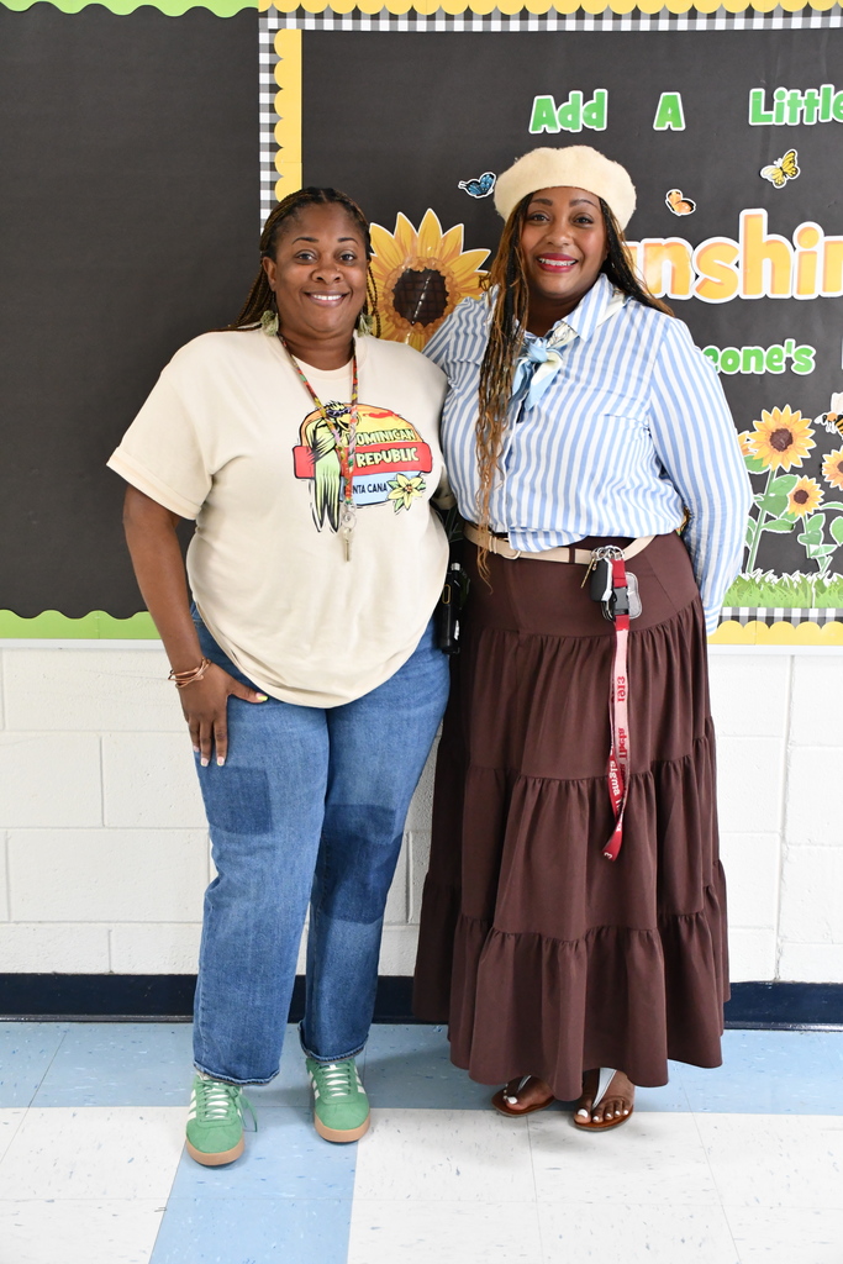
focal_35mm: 45
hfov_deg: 29.9
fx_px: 1580
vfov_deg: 43.6
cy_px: 632
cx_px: 422
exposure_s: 1/100
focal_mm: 30
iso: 3200
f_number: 4
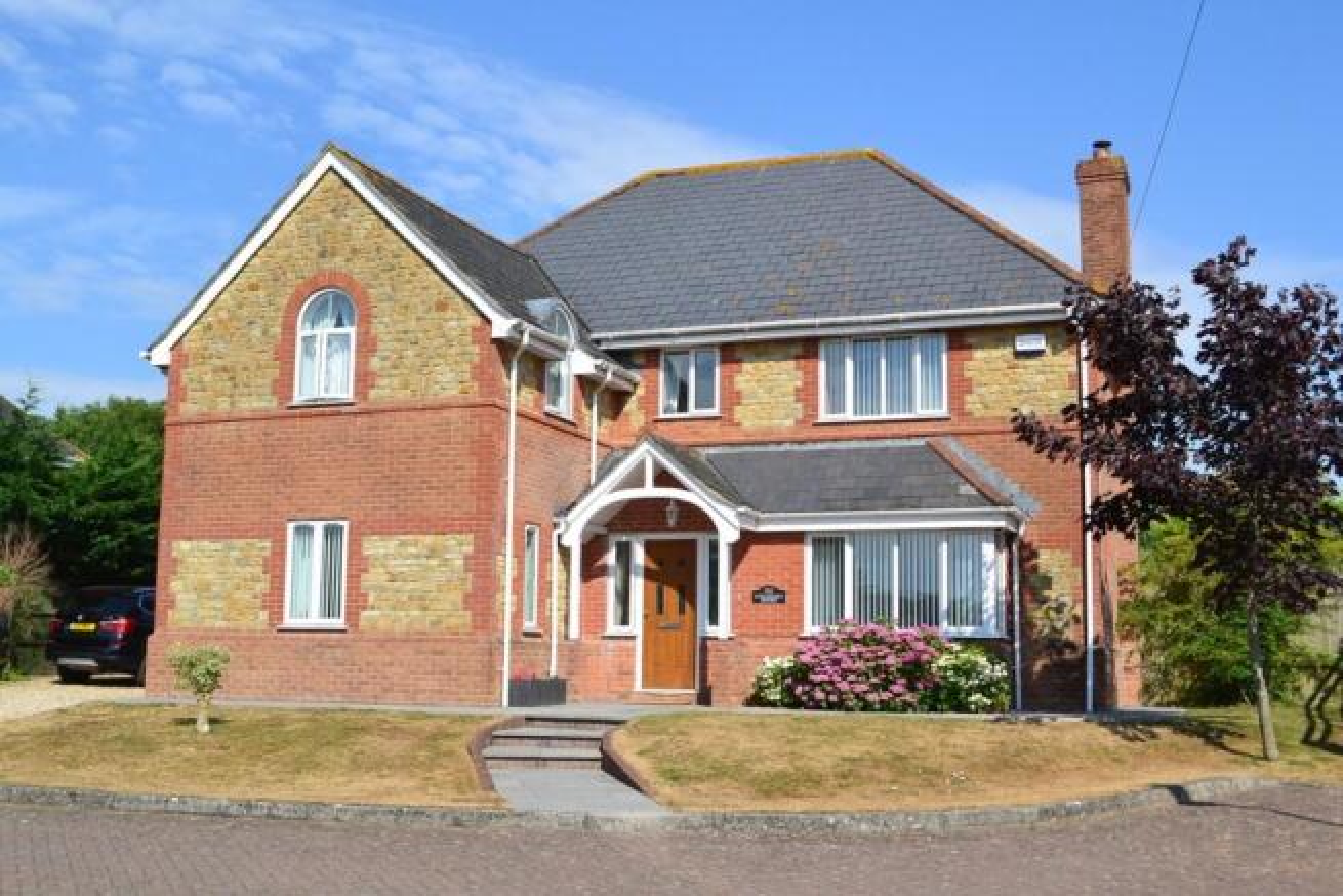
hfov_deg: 49.5
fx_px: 1455
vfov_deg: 34.2
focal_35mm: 39
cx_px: 672
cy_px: 448
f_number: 11
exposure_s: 1/500
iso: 360
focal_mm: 26
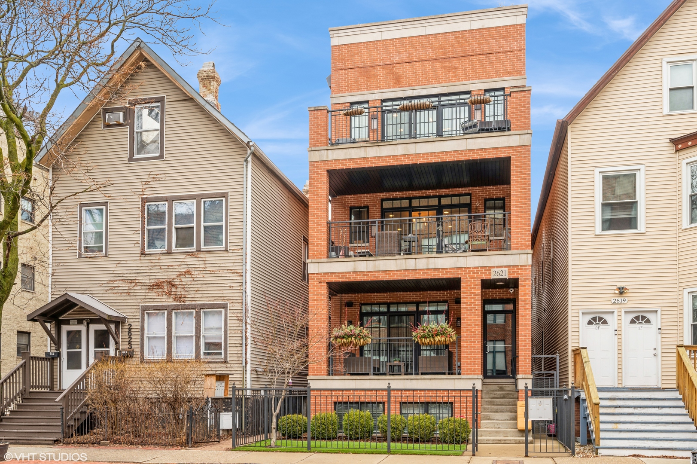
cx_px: 348
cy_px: 232
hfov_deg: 62.0
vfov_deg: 43.6
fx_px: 580
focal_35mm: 30
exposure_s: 1/25
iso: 100
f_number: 10
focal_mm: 30
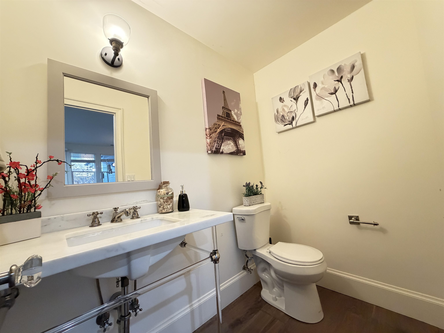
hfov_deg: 102.1
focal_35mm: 14
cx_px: 222
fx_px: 180
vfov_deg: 85.7
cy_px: 166
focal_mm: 2.22
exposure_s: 1/60
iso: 640
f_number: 2.2
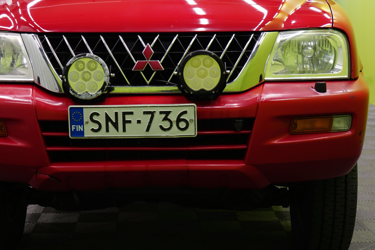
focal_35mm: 80
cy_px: 67
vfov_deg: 17.0
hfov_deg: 25.3
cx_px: 148
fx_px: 833
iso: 160
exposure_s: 1/8
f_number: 8
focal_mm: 40
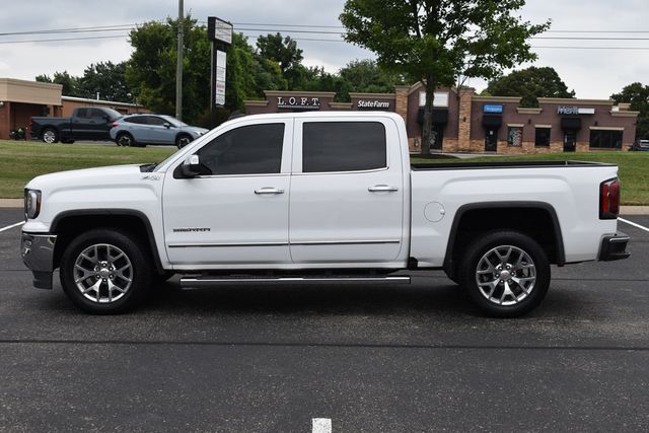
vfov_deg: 28.1
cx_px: 324
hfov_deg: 41.1
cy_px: 216
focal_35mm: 48
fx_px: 865
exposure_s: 1/250
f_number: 8
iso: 200
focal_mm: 32
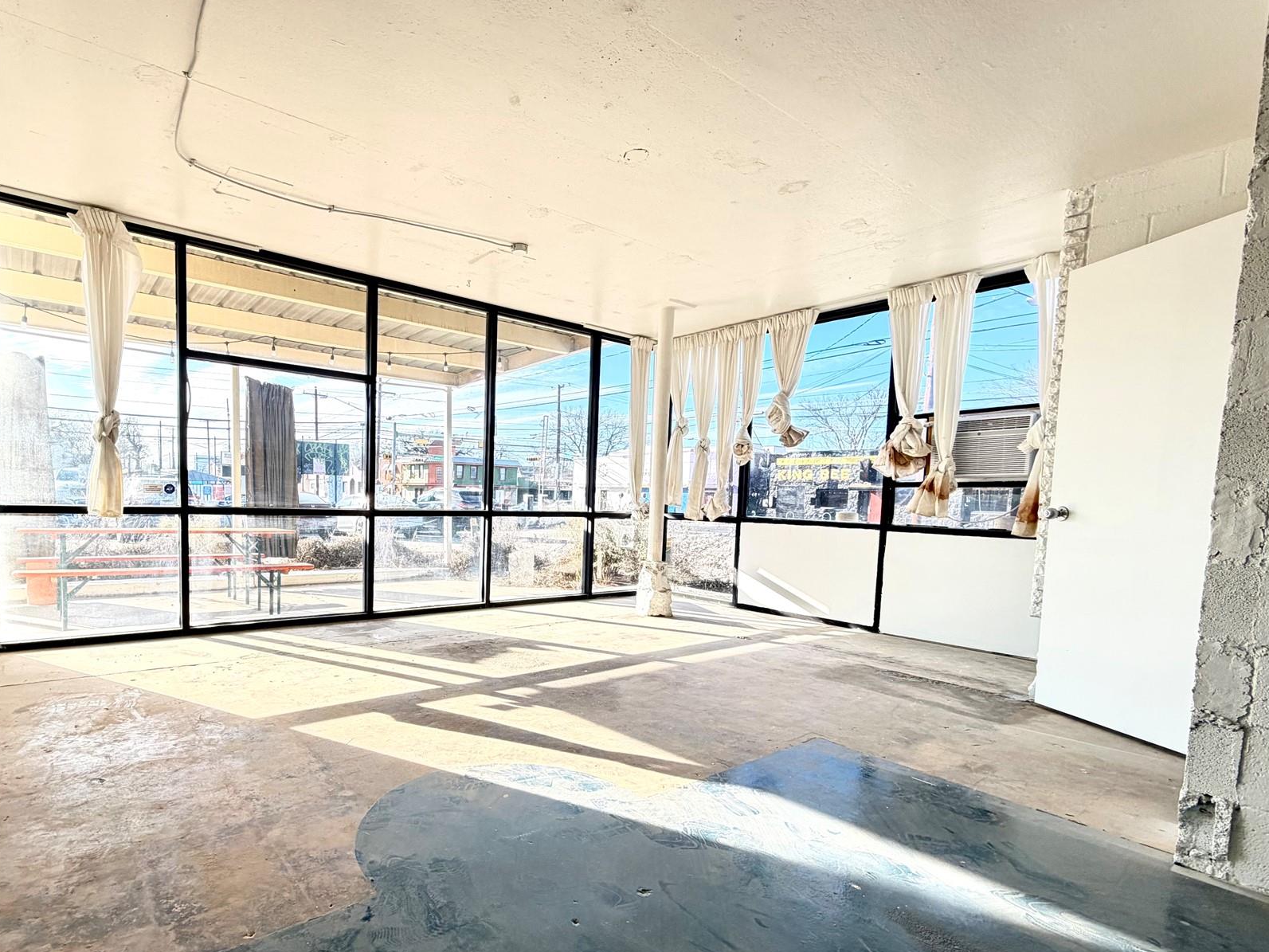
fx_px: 660
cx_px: 485
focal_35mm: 18
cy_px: 542
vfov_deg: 71.2
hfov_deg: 86.2
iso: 64
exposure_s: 1/179
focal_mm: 2.22
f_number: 2.2
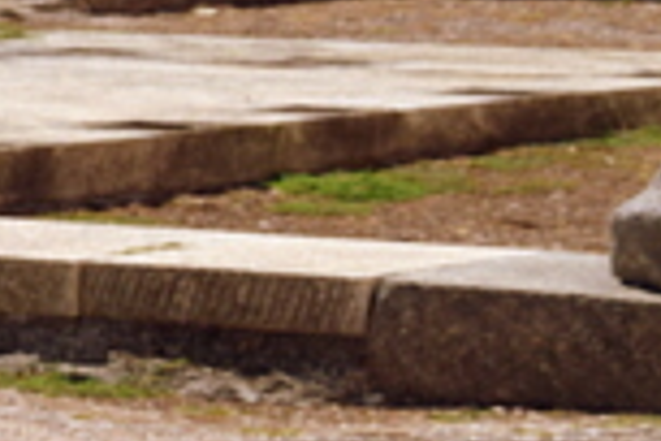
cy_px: -74
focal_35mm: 330
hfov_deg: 6.0
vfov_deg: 4.2
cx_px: -864
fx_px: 6059
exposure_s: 1/320
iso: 400
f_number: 10
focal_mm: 42
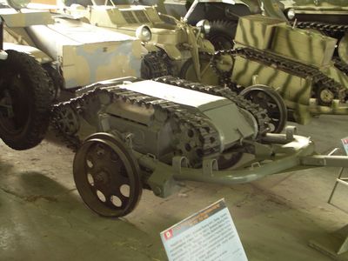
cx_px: 174
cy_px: 130
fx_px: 483
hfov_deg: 39.7
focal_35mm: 48
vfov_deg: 30.3
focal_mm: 12.5
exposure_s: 1/2.5
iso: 200
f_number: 3.2
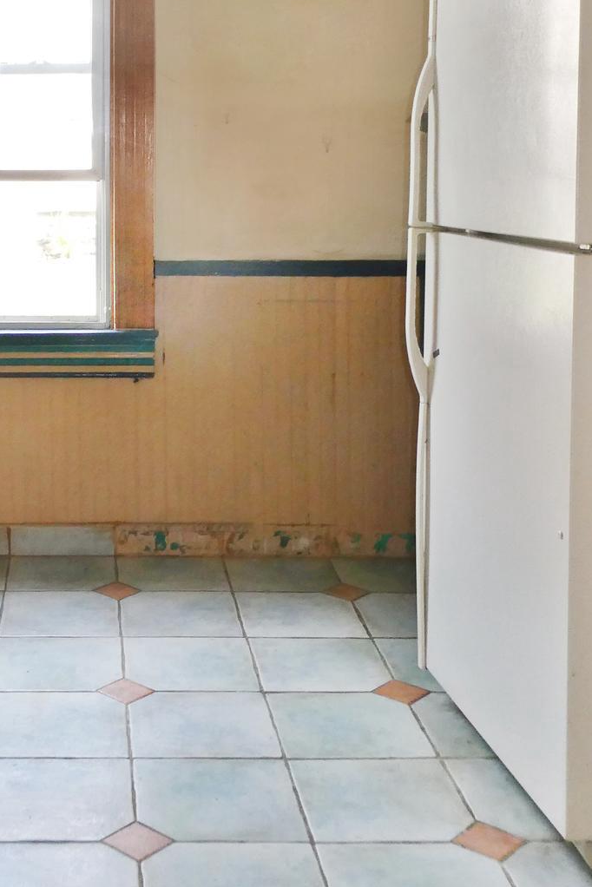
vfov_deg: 38.6
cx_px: 69
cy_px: 222
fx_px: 1232
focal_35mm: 50
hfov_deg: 26.2
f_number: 3.3
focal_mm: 4.3
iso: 160
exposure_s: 1/60
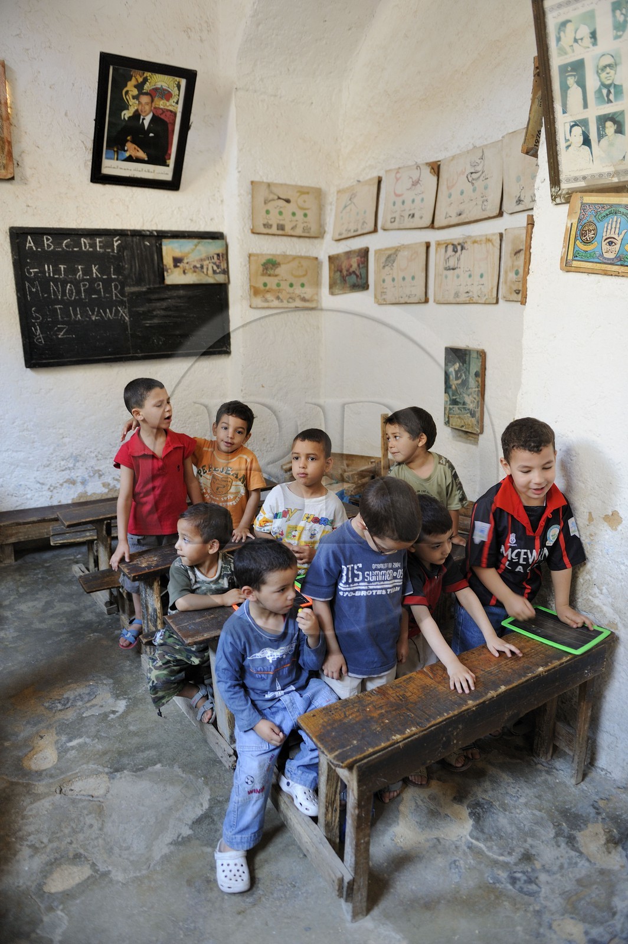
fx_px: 629
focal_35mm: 24
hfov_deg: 53.1
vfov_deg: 73.8
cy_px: 472
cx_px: 314
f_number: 2.8
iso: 640
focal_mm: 24
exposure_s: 1/50
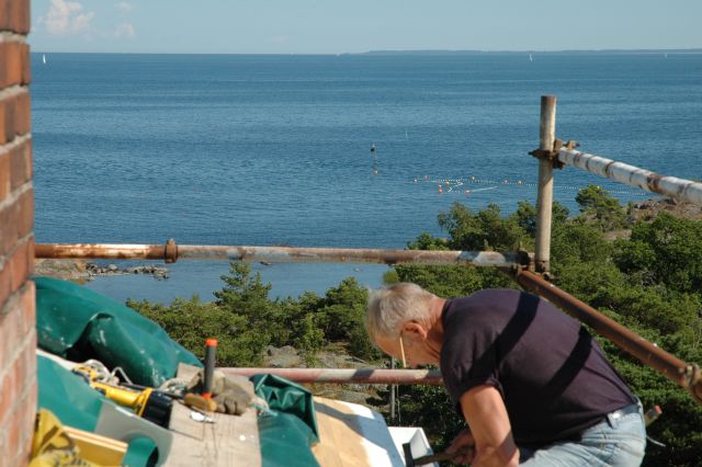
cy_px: 234
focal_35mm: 105
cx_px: 351
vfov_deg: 13.0
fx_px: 2046
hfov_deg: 19.5
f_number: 11
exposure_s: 1/500
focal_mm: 70
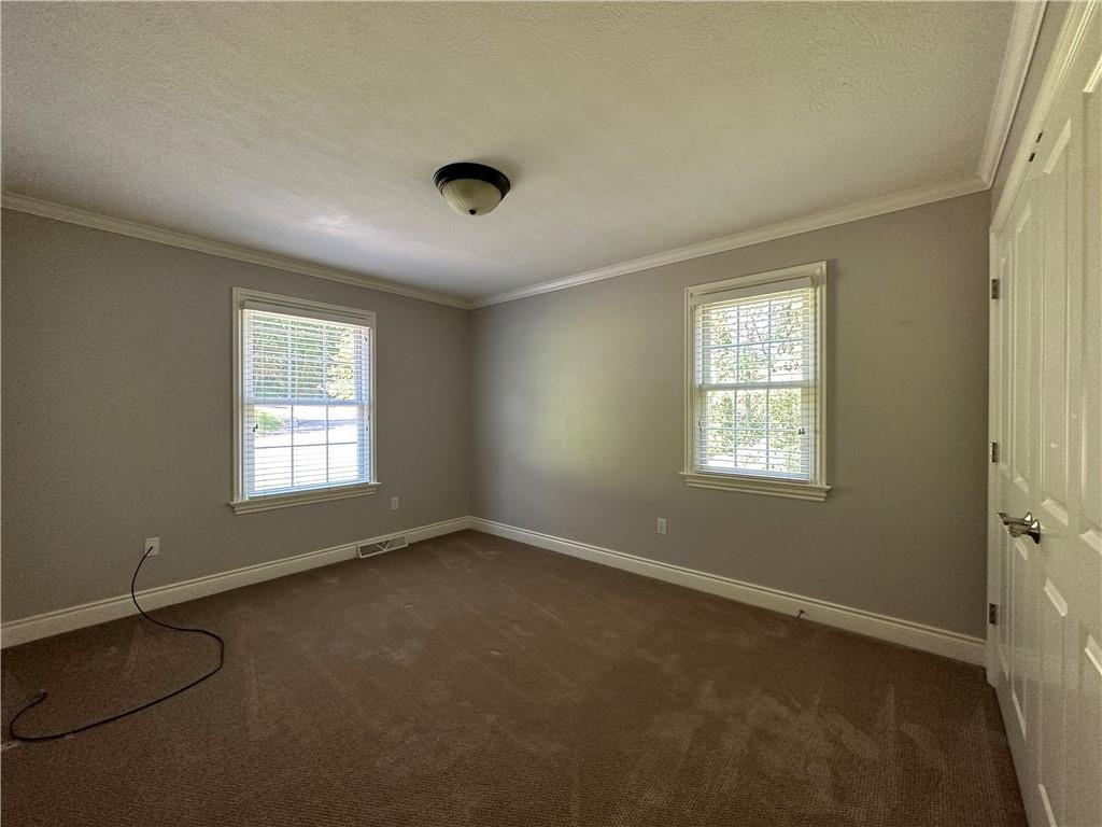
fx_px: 446
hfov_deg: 102.1
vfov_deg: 85.7
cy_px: 414
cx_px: 551
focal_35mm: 14
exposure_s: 1/120
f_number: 2.2
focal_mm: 2.22
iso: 250
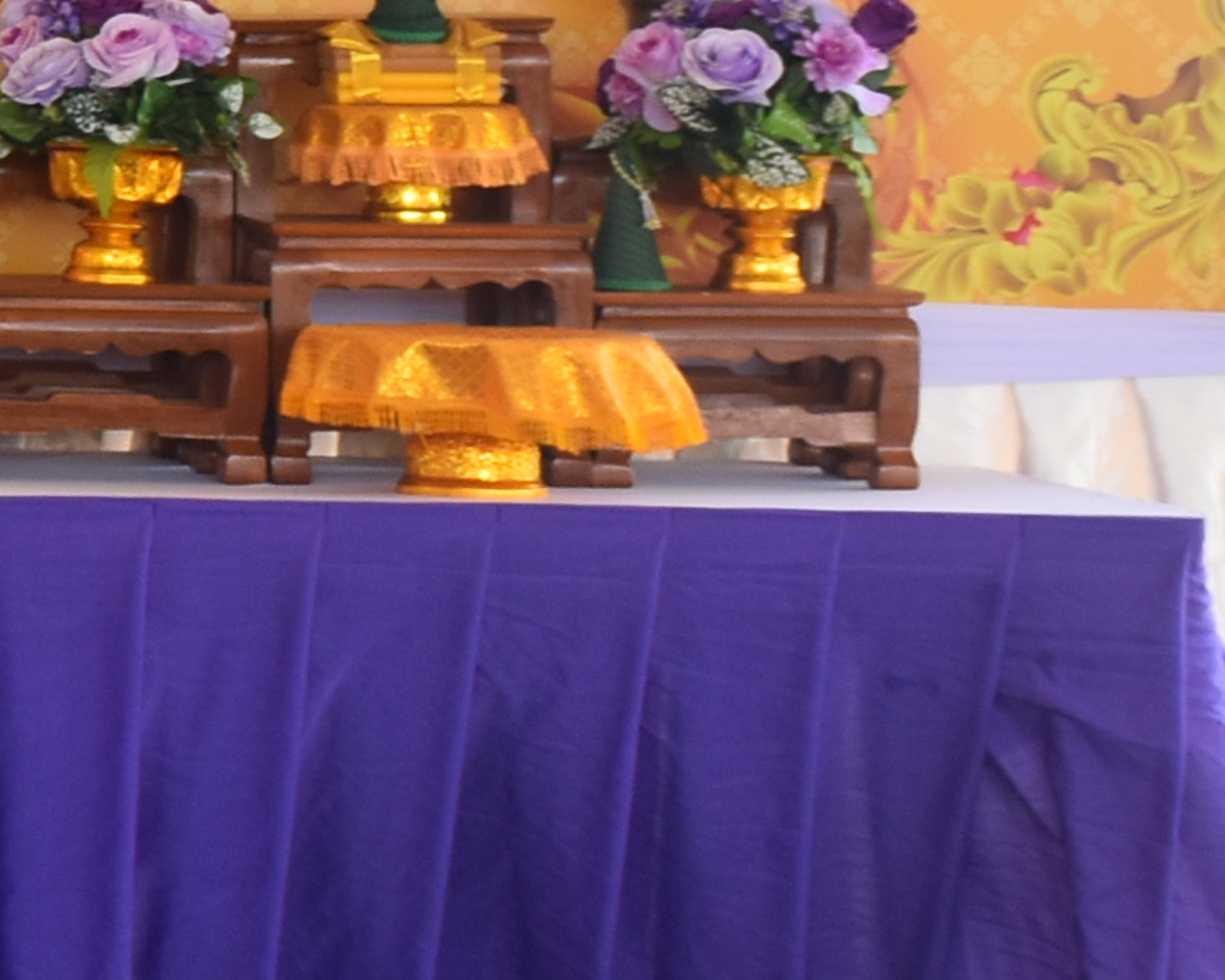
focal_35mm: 218
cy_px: 35
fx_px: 7905
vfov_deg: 7.1
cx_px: -1601
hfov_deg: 8.2
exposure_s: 1/125
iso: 400
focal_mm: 30
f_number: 8
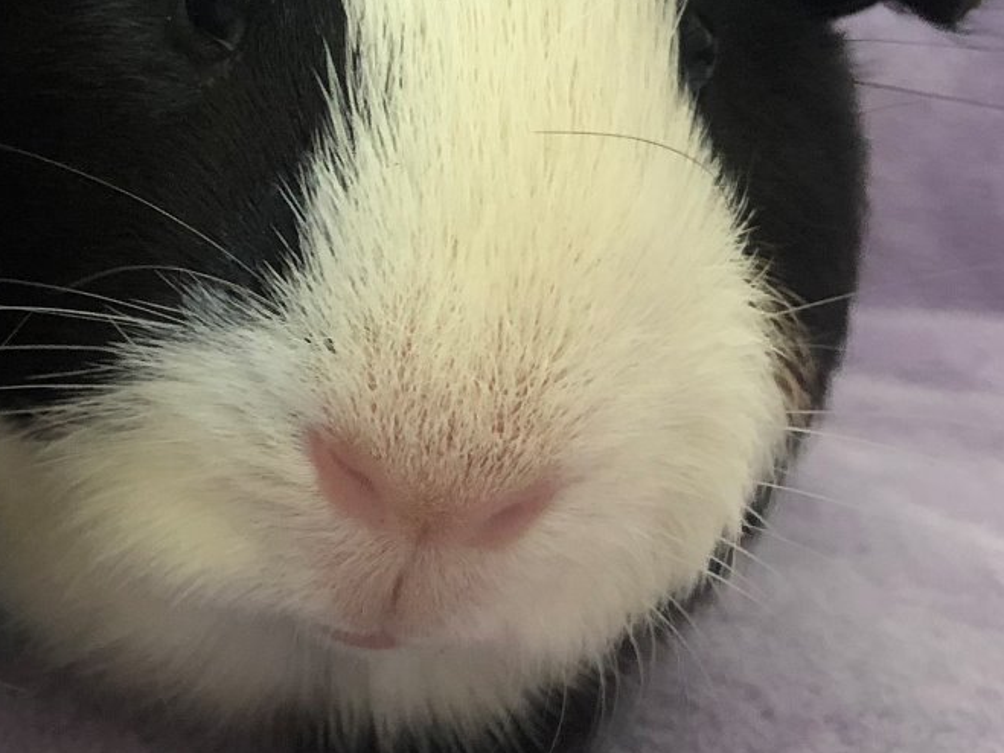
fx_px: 2465
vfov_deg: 17.3
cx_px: -152
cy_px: 207
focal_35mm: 85
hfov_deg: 21.6
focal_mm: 3.99
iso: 100
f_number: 1.8
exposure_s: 1/12
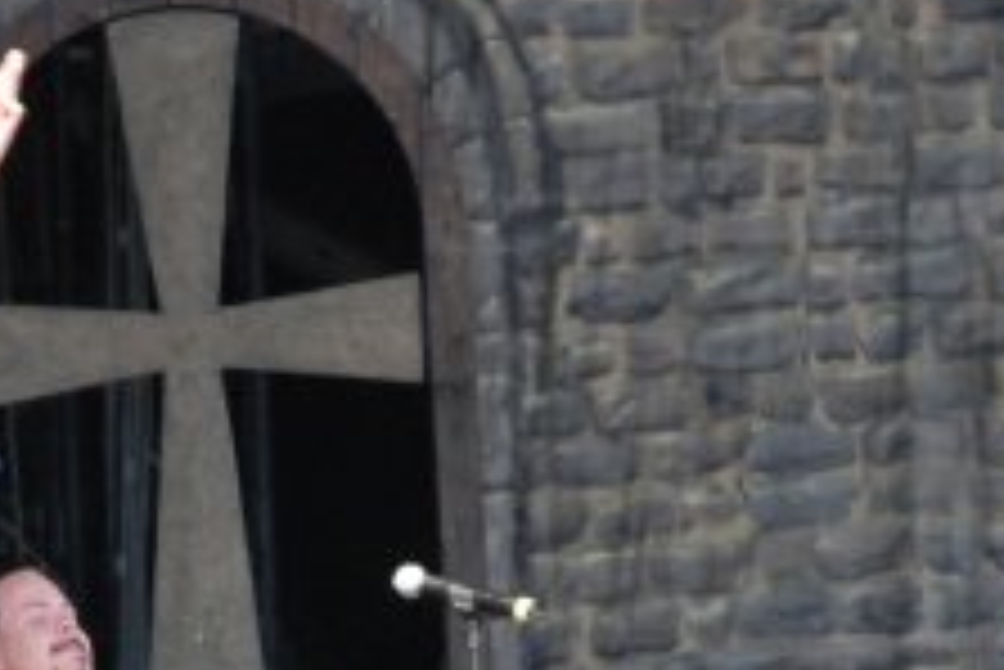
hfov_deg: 4.0
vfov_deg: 2.6
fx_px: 14539
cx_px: 144
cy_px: 737
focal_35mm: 521
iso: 800
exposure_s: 1/320
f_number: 6.3
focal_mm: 100
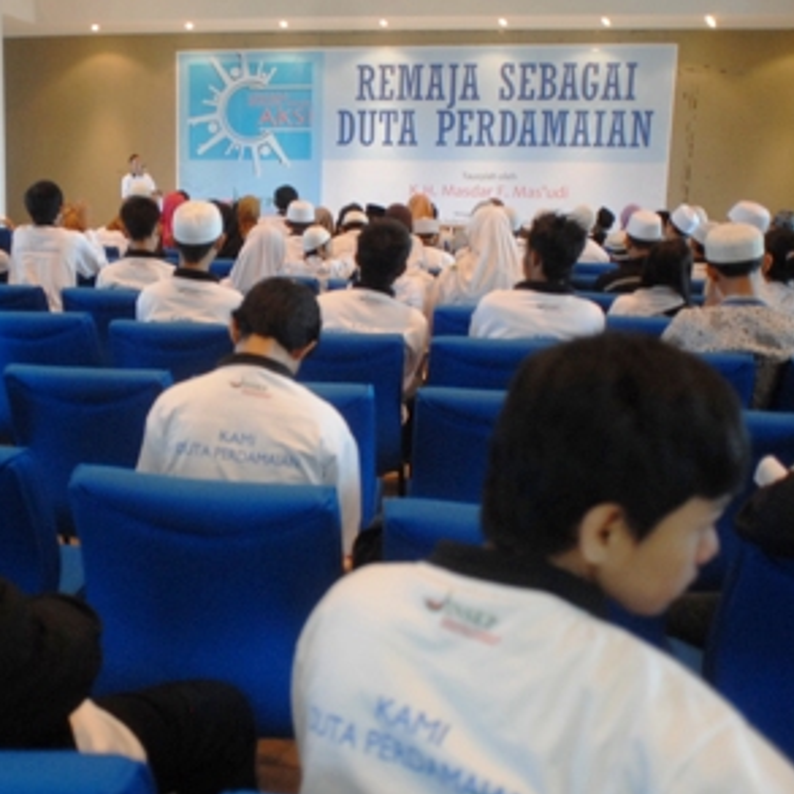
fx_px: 1012
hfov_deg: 41.7
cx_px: 206
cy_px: 398
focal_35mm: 39
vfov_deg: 42.8
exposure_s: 1/25
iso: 500
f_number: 2.8
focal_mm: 20
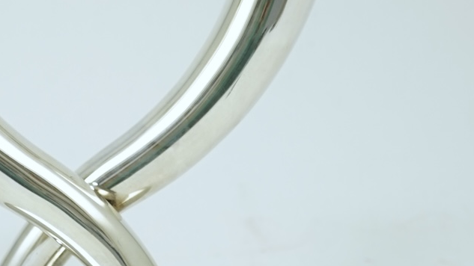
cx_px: 63
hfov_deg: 15.9
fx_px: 1684
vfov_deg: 9.0
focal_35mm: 134
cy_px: 19
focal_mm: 30
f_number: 8
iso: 320
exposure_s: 1/40
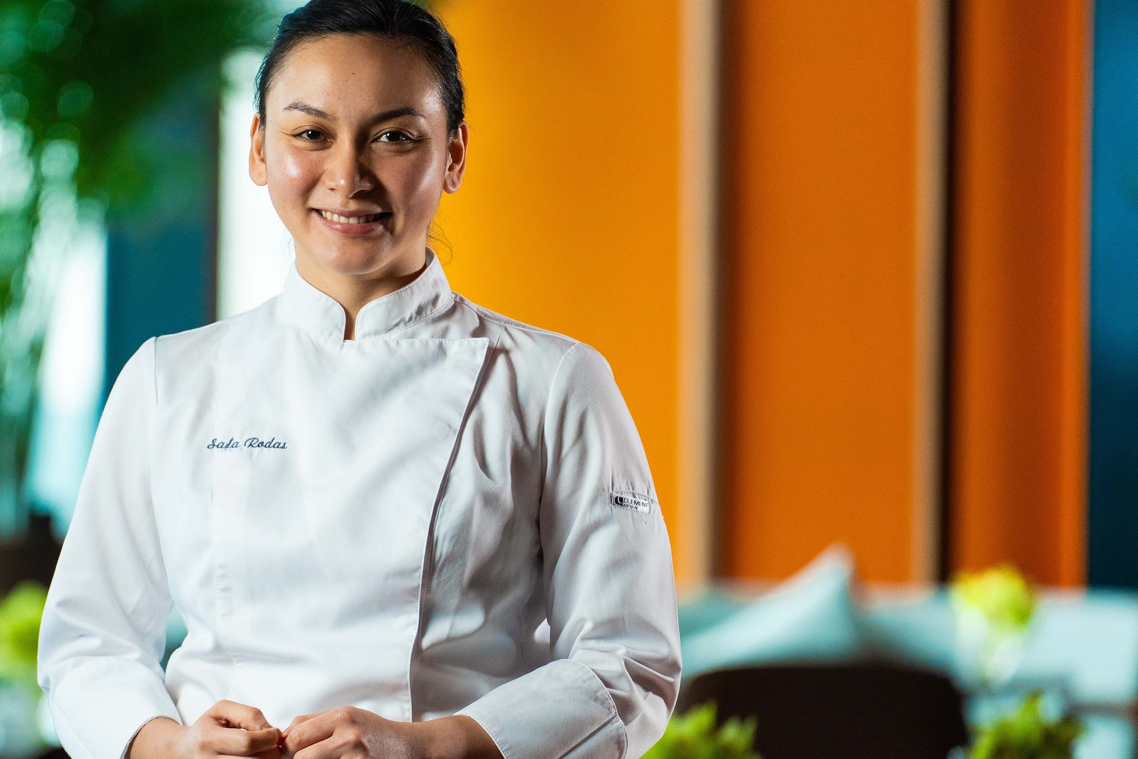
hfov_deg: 6.9
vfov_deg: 4.6
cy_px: 460
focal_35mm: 299
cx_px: 291
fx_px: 9451
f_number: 2.8
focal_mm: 180
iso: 1250
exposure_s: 1/125
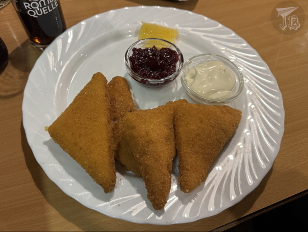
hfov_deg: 71.6
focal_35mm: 24
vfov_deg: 56.9
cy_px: 116
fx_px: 214
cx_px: 154
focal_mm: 6.76
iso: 400
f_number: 1.78
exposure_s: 1/50
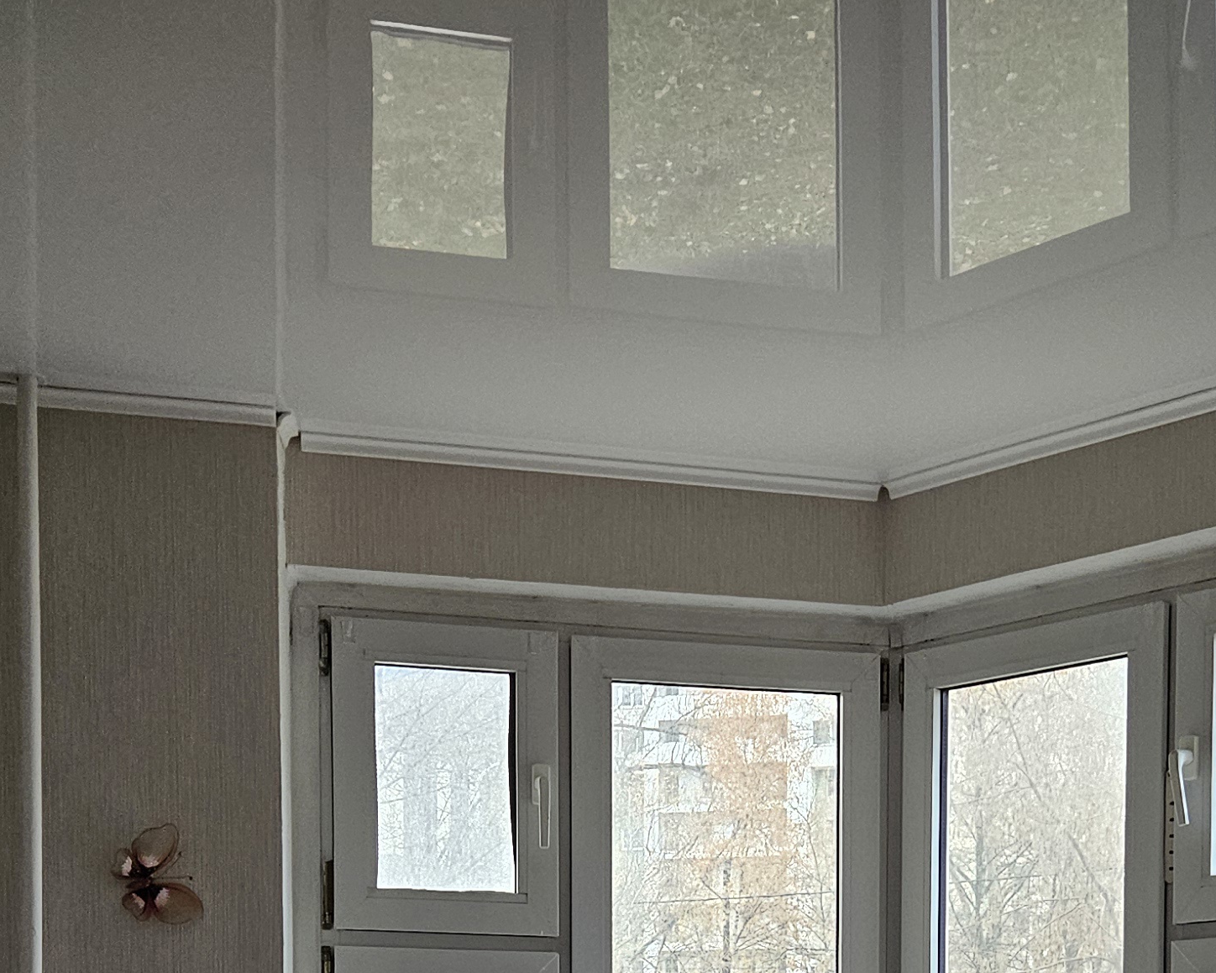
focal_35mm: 62
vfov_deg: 22.2
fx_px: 2232
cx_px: 802
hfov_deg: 30.3
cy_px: 1239
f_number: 1.8
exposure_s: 1/100
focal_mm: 5.4
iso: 250
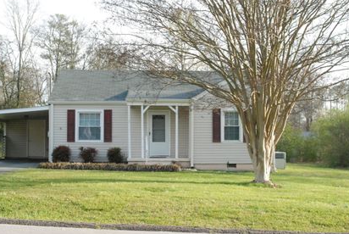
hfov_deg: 38.8
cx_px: 150
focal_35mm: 51
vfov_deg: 26.6
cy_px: 115
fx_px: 495
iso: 1600
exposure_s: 1/500
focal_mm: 28
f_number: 11
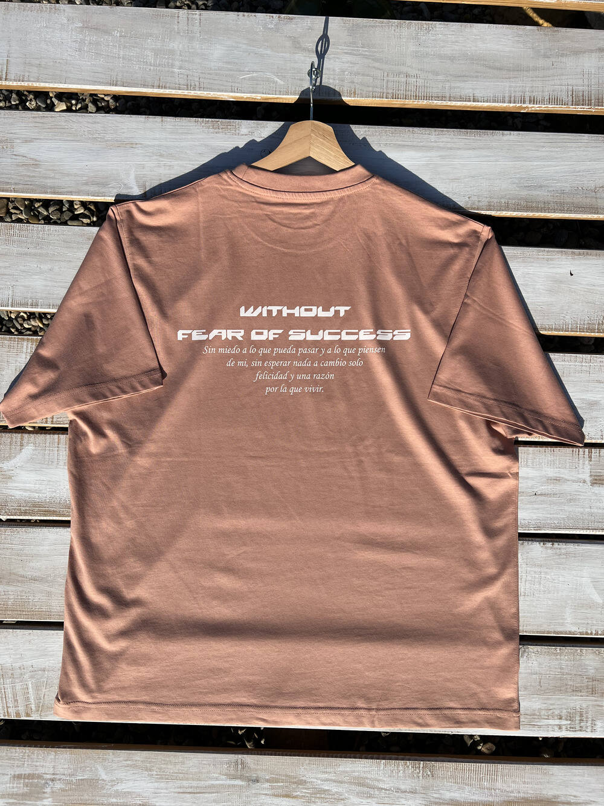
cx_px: 302
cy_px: 403
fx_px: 605
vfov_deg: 67.3
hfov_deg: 53.1
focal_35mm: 26
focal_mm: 5.7
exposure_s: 1/4831
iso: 50
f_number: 1.5
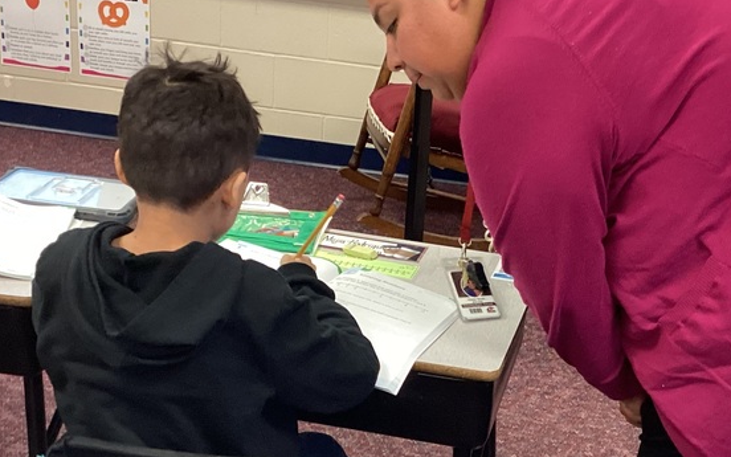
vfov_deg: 21.2
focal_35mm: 61
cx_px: 454
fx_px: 1215
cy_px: 321
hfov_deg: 33.3
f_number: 2.4
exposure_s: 1/60
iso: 250
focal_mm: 3.3
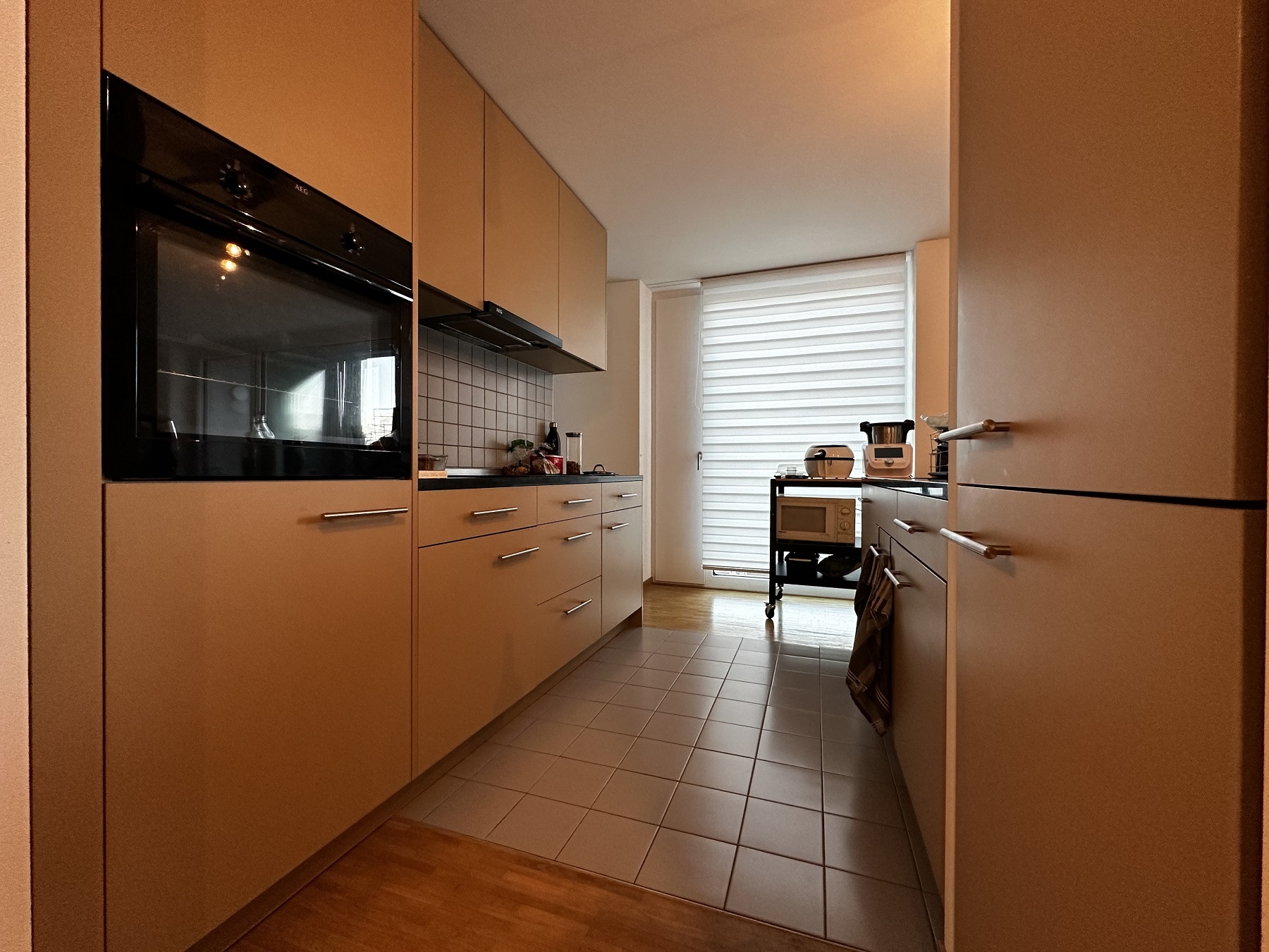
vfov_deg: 85.7
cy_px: 476
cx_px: 634
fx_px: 513
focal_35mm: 14
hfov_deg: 102.1
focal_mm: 2.22
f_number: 2.2
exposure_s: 1/100
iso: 200
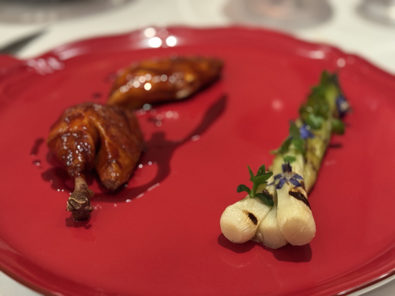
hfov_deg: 39.7
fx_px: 548
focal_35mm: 48
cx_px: 198
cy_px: 148
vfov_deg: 30.3
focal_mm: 6.76
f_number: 1.78
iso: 500
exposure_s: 1/25
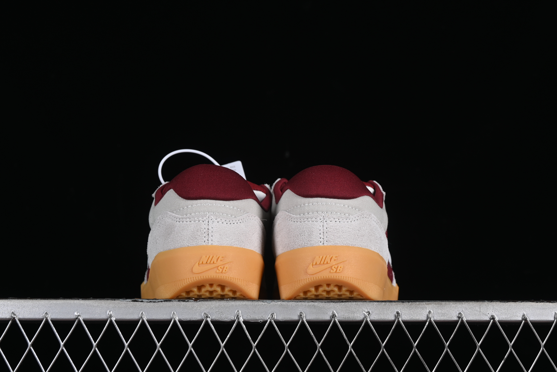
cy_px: 186
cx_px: 278
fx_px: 1160
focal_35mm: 75
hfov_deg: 27.0
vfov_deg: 18.2
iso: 160
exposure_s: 1/80
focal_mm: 50
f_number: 8
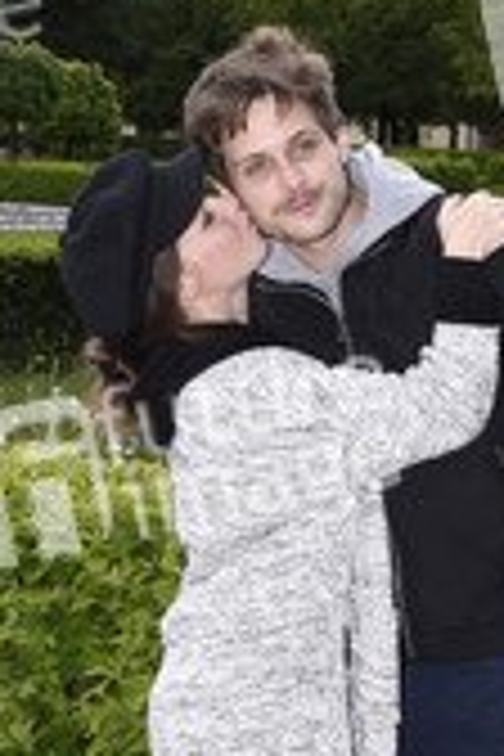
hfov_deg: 12.0
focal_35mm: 114
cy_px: 688
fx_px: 2394
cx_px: 302
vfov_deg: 17.7
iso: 250
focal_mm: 48
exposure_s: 1/160
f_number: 11
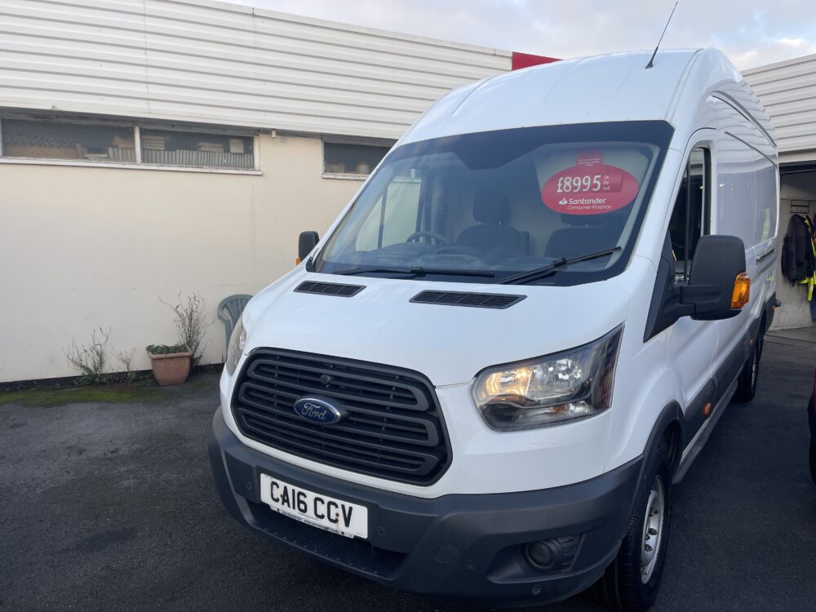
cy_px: 306
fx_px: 589
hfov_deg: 69.4
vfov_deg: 54.9
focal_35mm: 25
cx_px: 408
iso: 32
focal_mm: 5.1
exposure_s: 1/443
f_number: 1.6
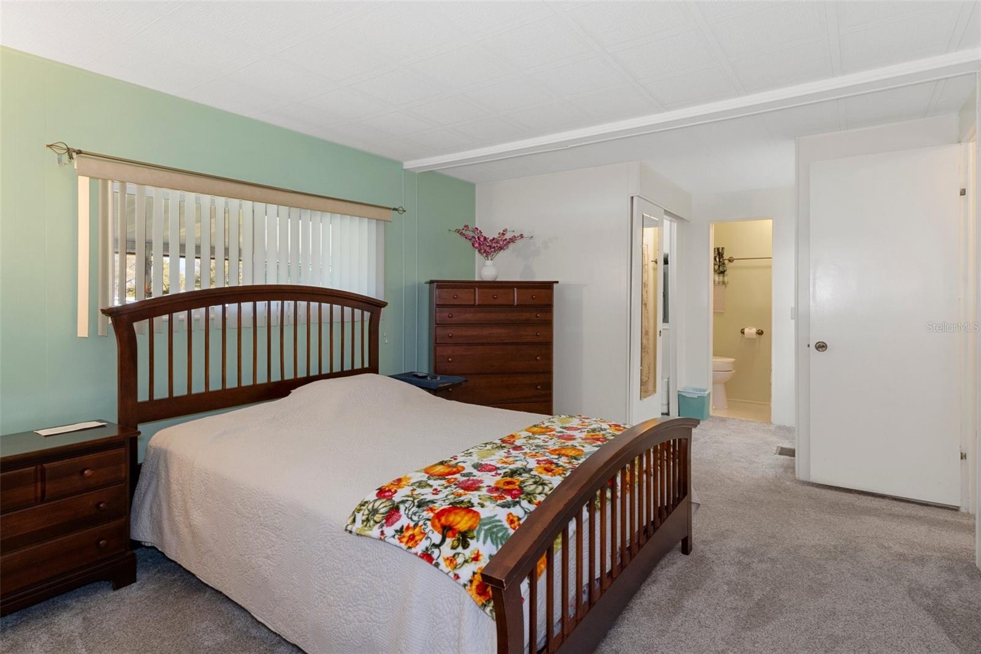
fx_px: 490
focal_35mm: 18
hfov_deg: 90.0
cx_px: 490
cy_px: 327
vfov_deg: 67.4
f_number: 8
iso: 320
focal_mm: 12
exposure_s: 1/4
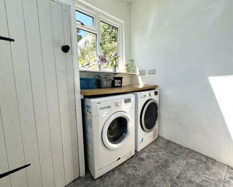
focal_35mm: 15
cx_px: 110
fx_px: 103
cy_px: 92
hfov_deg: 96.7
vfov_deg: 84.0
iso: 40
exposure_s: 1/416
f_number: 2.2
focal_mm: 2.22
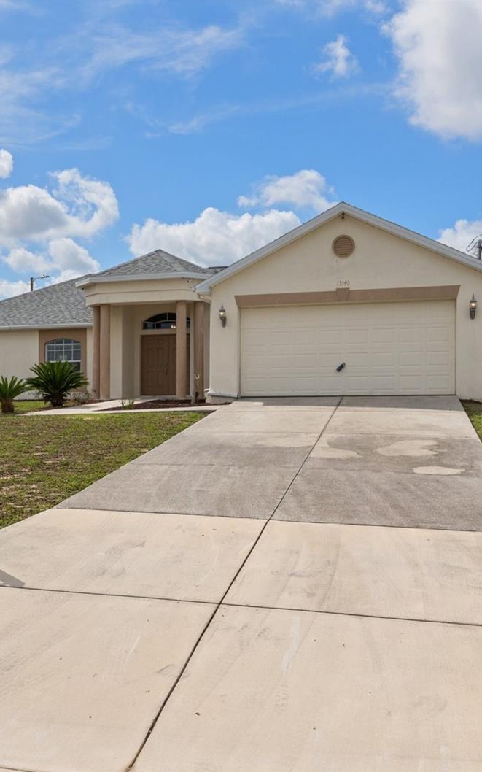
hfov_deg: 34.2
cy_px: 385
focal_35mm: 37
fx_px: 778
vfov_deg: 52.8
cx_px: 169
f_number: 8
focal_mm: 16
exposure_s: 1/350
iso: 250
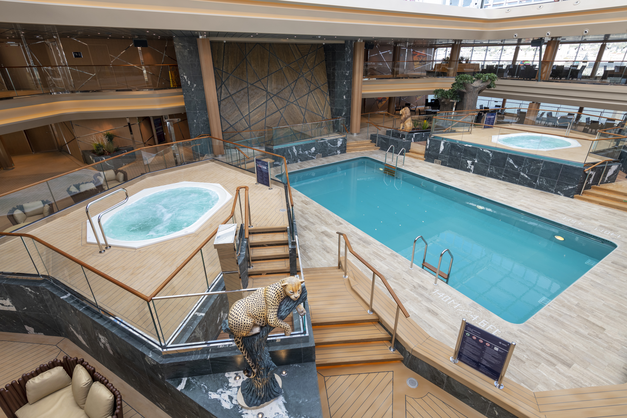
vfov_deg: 67.4
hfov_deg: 90.0
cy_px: 209
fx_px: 313
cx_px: 314
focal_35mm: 18
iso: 400
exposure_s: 1/50
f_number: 8
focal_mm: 18
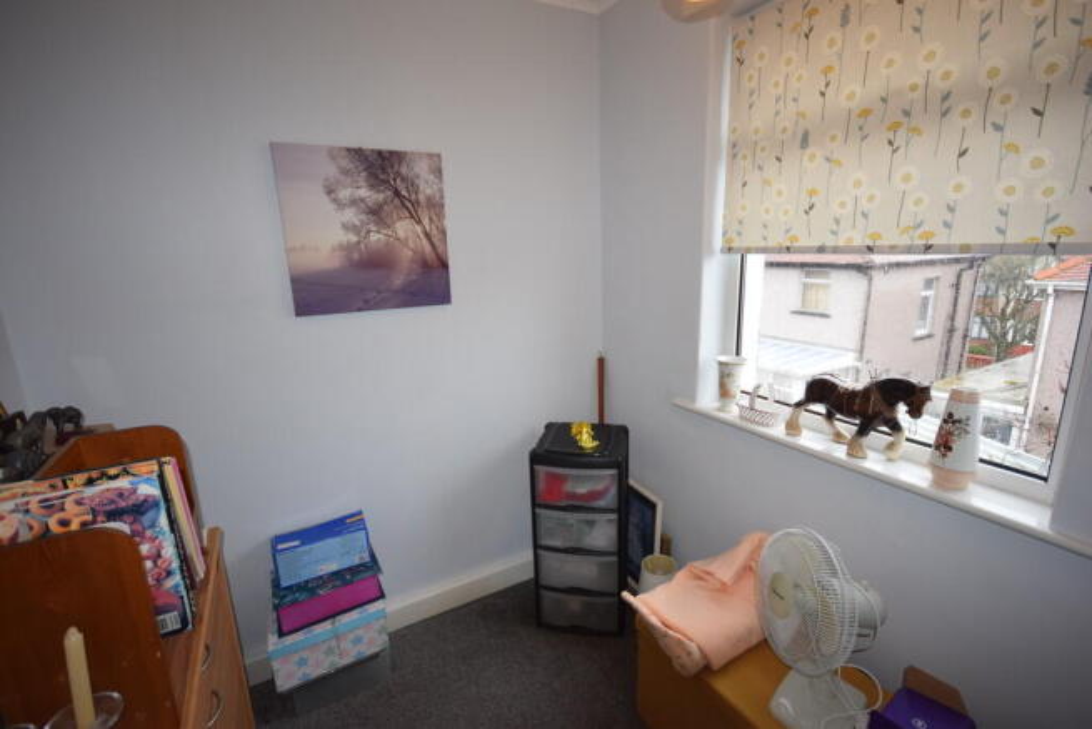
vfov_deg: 72.1
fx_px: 501
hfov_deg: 95.0
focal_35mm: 16
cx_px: 546
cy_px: 364
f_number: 5
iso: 800
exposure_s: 1/100
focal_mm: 11
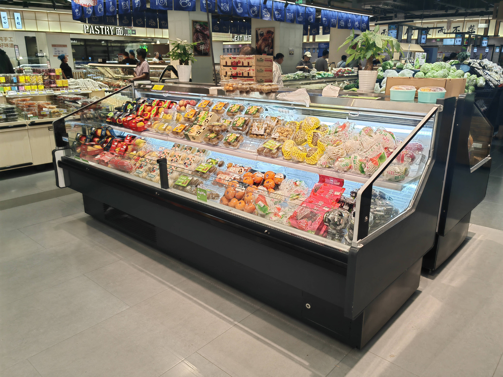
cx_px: 252
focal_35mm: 27
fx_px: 392
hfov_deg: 65.3
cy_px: 188
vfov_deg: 51.4
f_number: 1.8
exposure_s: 1/238
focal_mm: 5.54
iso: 50
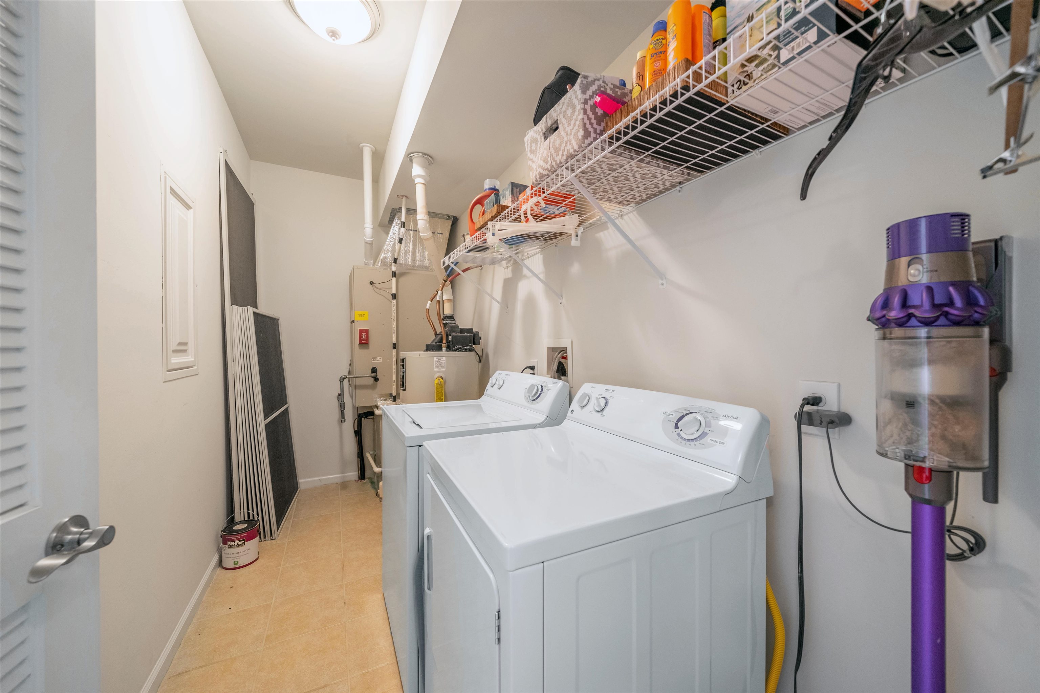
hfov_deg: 108.3
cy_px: 346
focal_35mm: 13
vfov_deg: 85.4
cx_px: 520
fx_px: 375
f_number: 6.3
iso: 800
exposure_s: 1/30
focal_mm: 13
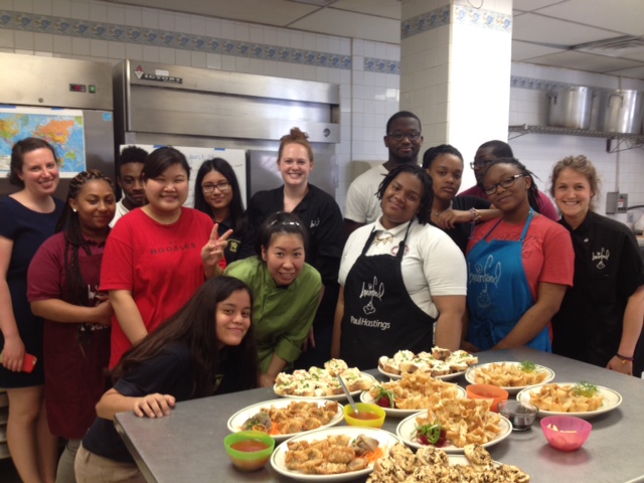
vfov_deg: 40.7
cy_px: 242
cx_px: 322
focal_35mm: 35
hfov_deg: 52.6
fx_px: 651
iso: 64
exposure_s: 1/20
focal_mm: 4.28
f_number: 2.4
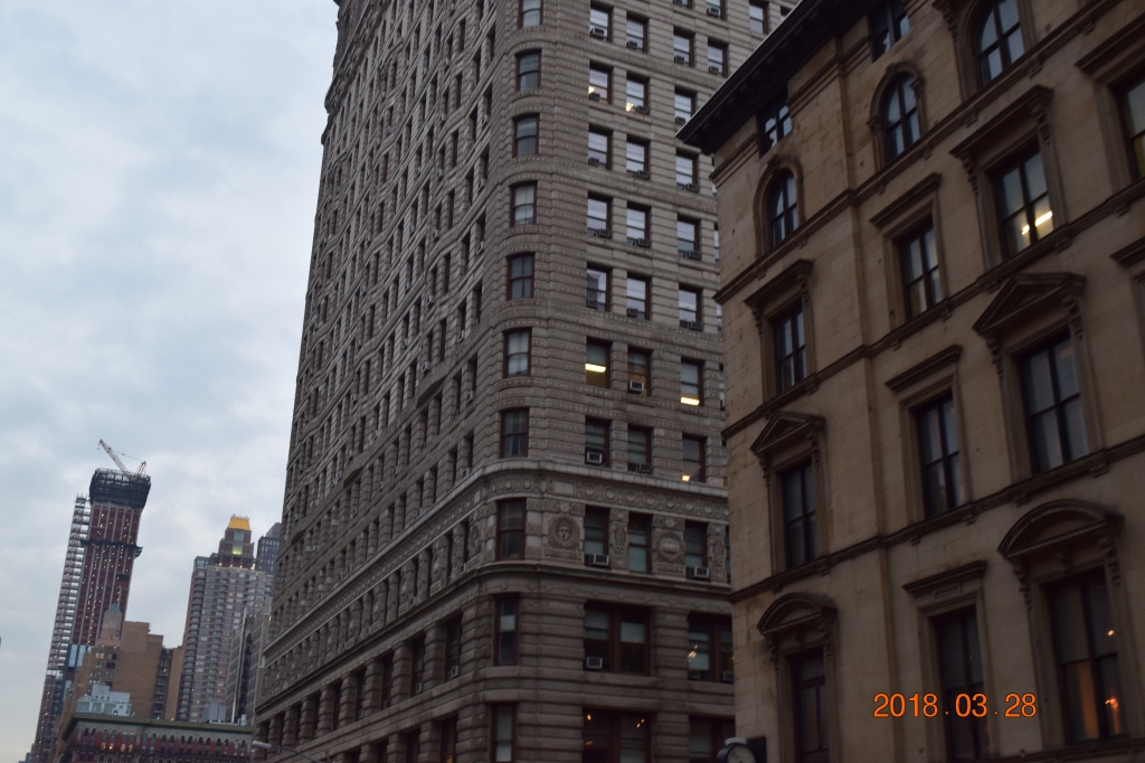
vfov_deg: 34.2
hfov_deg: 49.6
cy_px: 382
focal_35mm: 39
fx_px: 1240
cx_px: 572
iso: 900
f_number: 8
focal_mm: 26
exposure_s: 1/60
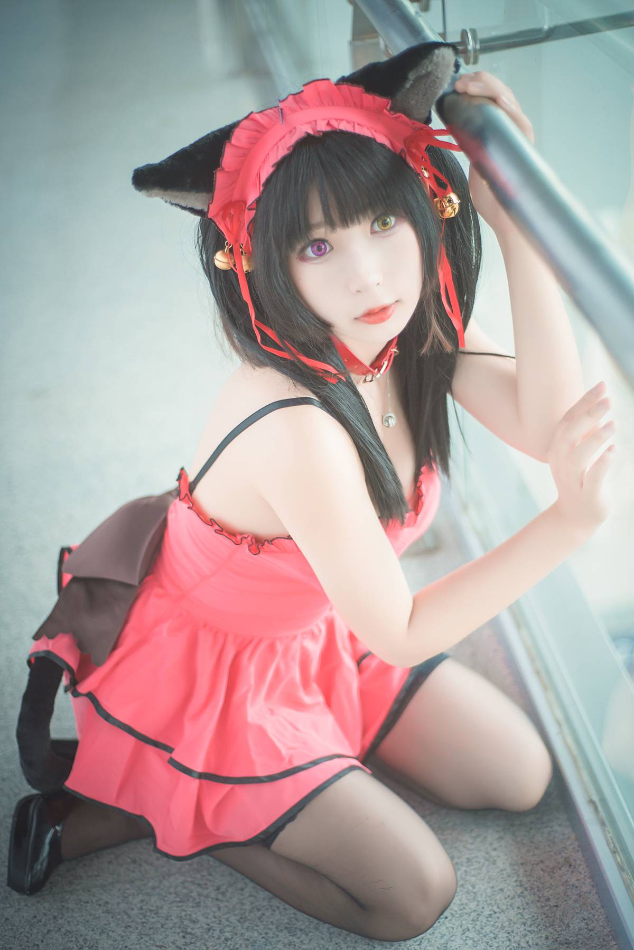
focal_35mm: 50
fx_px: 1320
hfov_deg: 27.0
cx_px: 317
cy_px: 475
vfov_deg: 39.6
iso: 100
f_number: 1.8
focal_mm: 50
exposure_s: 1/100
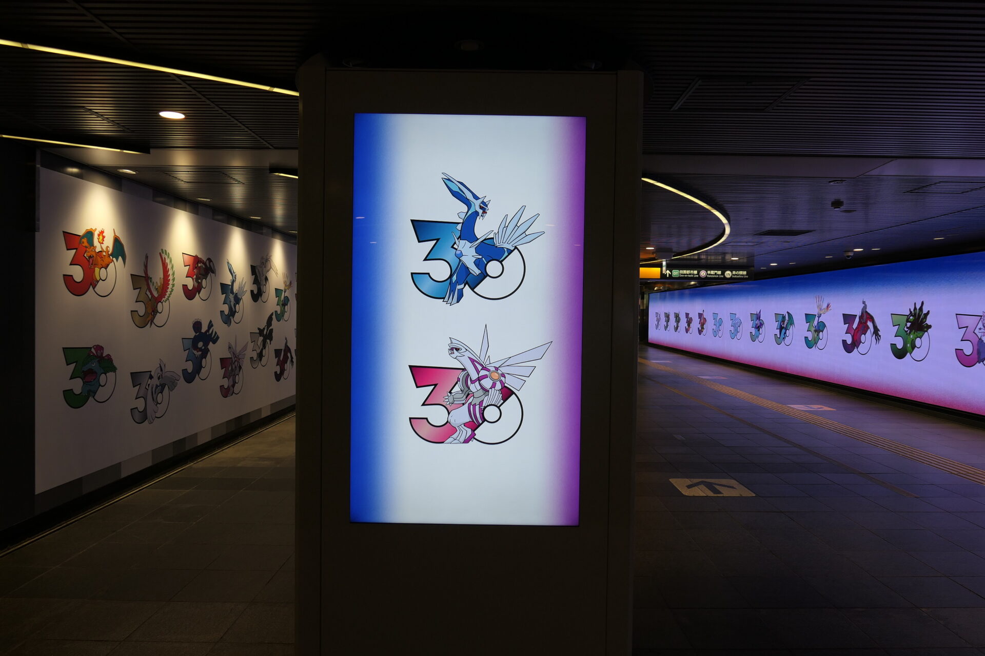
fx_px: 657
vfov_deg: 53.1
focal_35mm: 24
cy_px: 328
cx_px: 492
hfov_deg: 73.7
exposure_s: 1/125
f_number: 2.8
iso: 125
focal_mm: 8.8
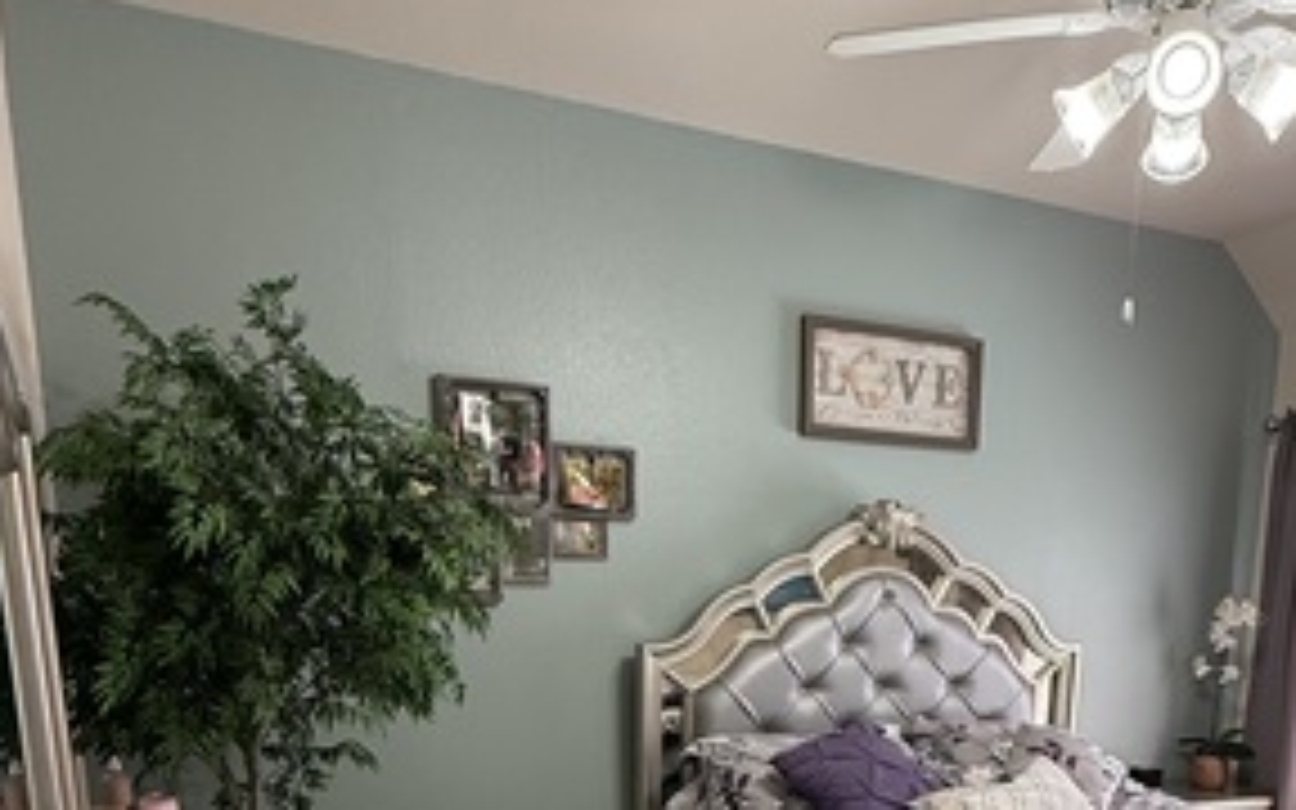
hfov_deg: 57.1
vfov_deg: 34.2
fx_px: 1166
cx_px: 842
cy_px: 846
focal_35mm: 33
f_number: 2.2
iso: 320
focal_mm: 2.22
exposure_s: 1/99
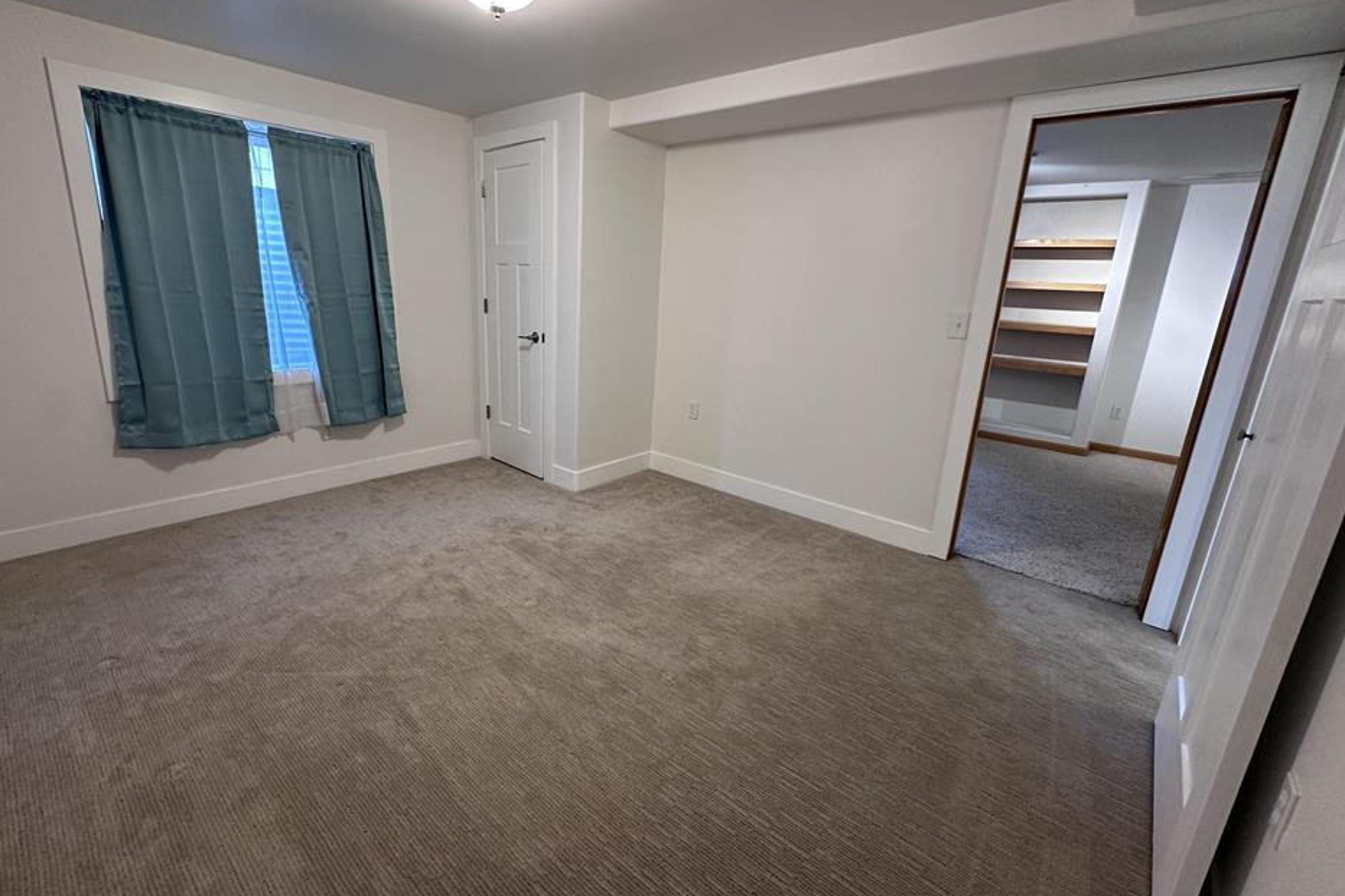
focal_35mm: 16
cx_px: 632
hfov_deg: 96.6
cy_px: 431
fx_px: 598
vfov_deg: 73.7
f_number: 2.2
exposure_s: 1/60
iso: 160
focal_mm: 2.22
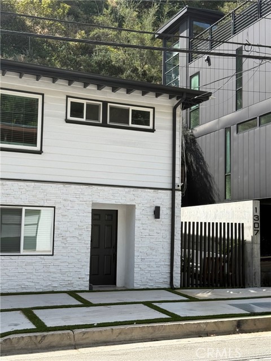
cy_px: 180
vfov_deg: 39.7
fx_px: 501
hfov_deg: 30.3
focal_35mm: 48
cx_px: 136
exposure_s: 1/2273
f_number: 1.78
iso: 80
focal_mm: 6.76
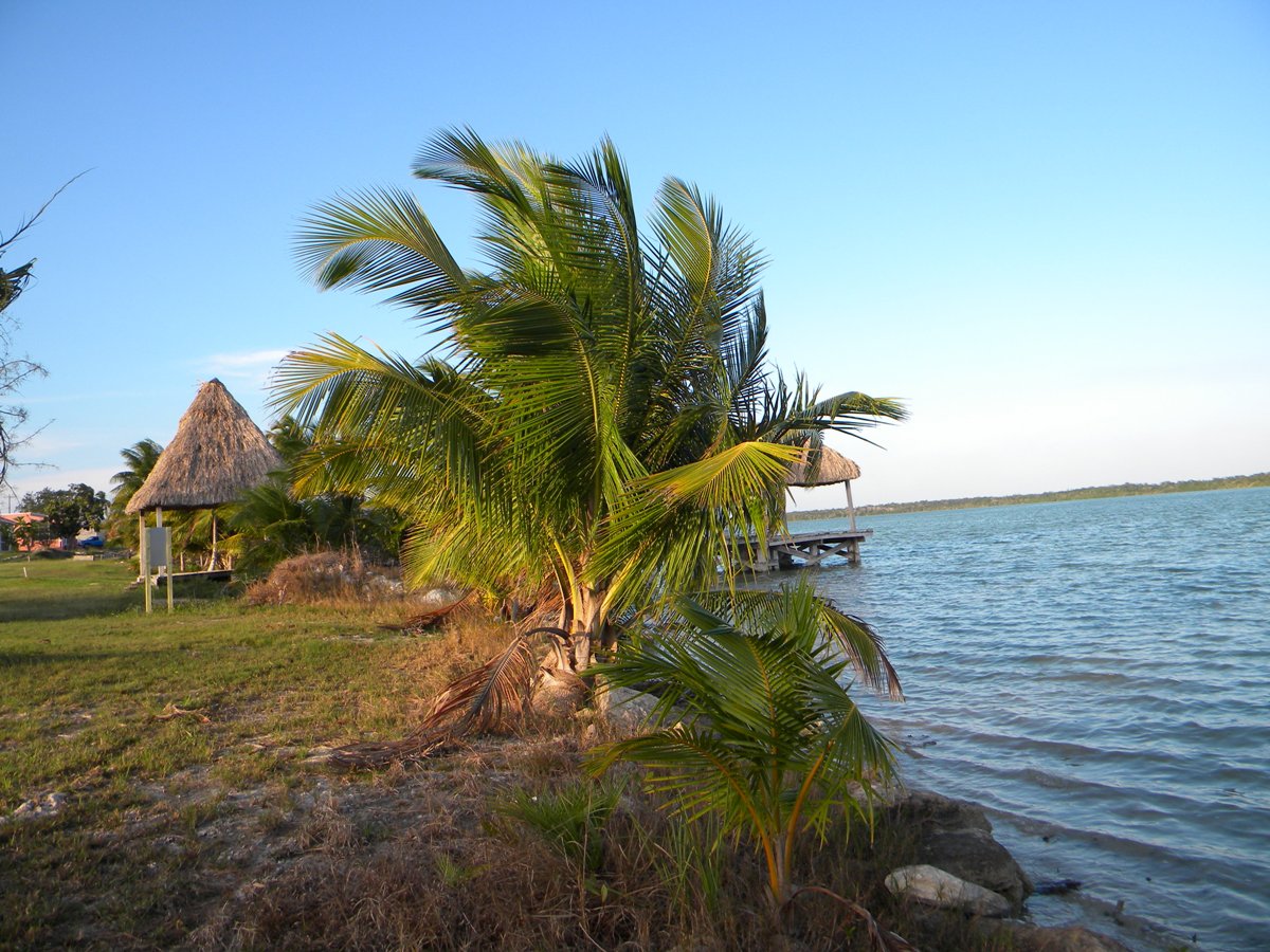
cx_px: 635
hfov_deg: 63.4
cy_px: 476
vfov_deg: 49.7
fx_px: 1027
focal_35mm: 28
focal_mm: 5
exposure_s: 1/290
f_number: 3.5
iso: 80
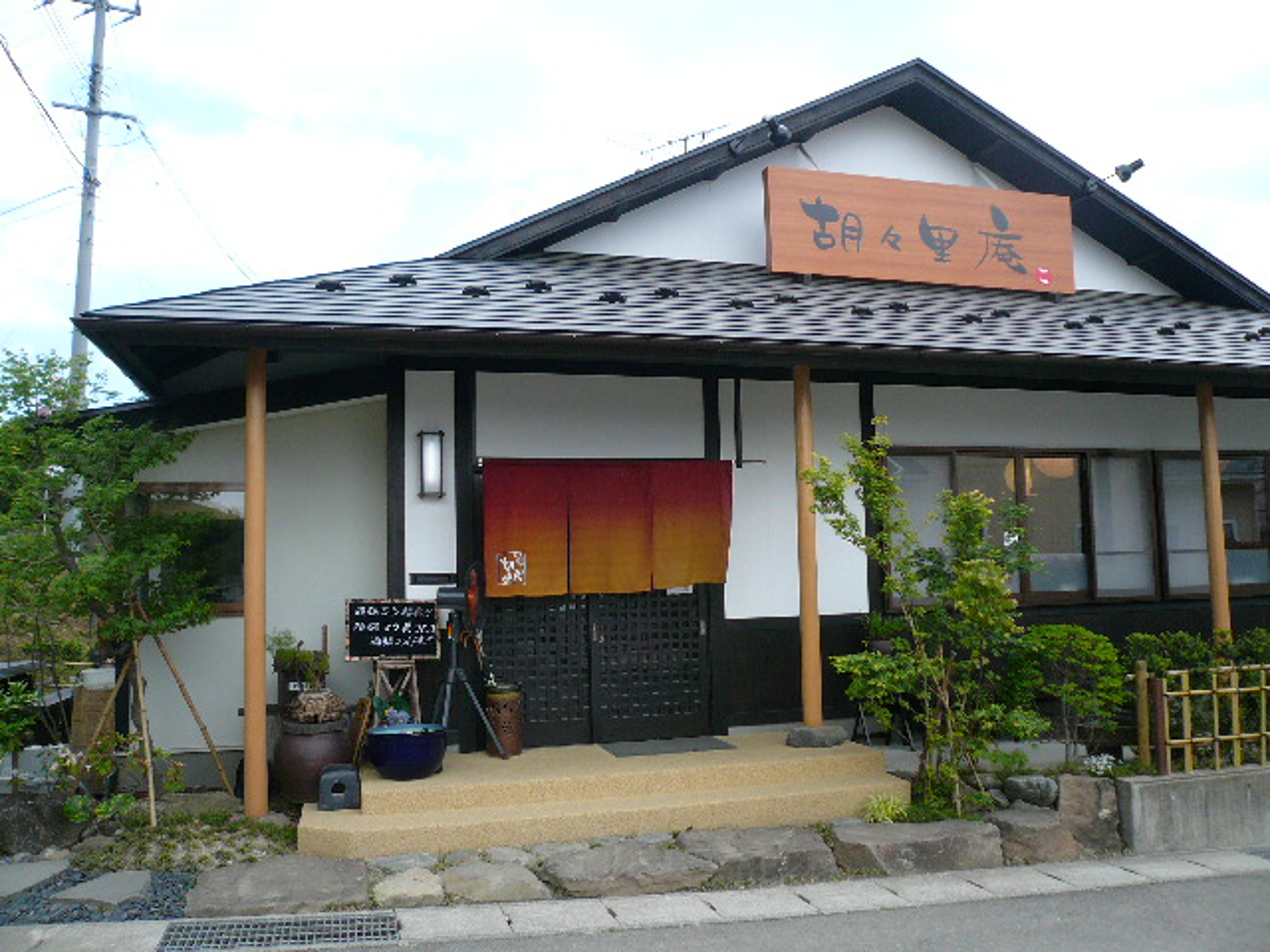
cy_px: 476
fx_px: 1027
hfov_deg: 63.4
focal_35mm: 28
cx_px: 635
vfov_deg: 49.7
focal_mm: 4.6
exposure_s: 1/500
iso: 100
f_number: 2.8
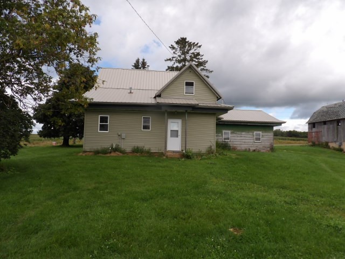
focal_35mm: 24
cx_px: 172
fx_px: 239
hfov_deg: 71.6
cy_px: 130
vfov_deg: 56.8
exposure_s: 1/765
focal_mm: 4.3
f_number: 3.2
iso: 100
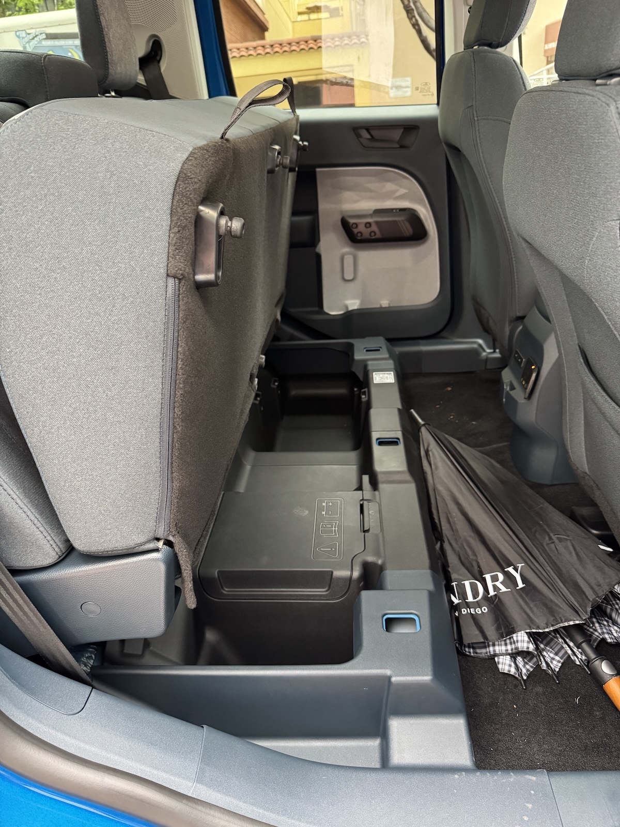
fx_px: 573
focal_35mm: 24
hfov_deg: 56.8
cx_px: 310
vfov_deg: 71.6
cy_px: 414
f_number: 1.78
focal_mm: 6.76
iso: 800
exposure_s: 1/60
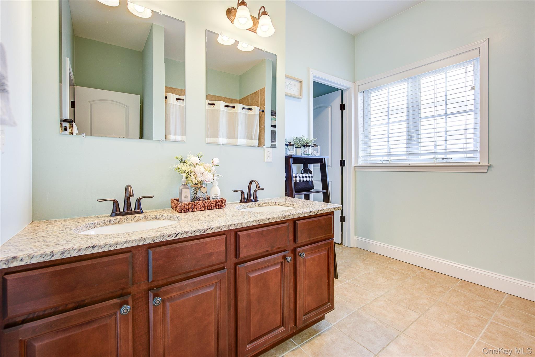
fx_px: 238
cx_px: 268
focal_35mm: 16
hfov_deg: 96.7
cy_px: 178
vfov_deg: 73.8
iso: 250
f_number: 7.1
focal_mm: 16
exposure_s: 1/40
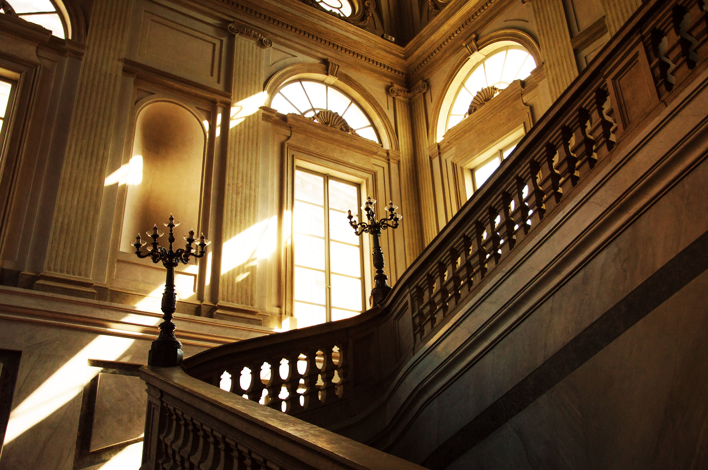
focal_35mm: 33
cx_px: 354
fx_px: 648
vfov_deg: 39.9
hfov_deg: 57.3
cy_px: 235
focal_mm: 22
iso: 400
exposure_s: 1/640
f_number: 3.8
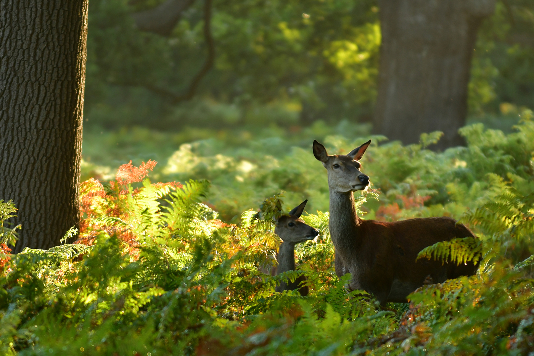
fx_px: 4449
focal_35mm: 300
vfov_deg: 4.6
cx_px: 267
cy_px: 178
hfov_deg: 6.9
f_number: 2.8
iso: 250
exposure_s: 1/320
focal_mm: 200
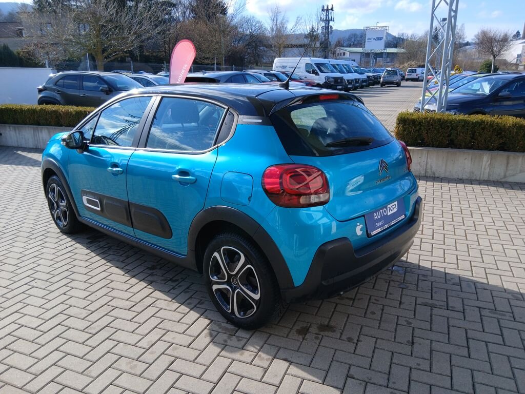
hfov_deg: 67.3
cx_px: 262
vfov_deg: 53.1
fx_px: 394
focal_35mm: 26
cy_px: 197
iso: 20
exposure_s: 1/256
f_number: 1.8
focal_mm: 3.98
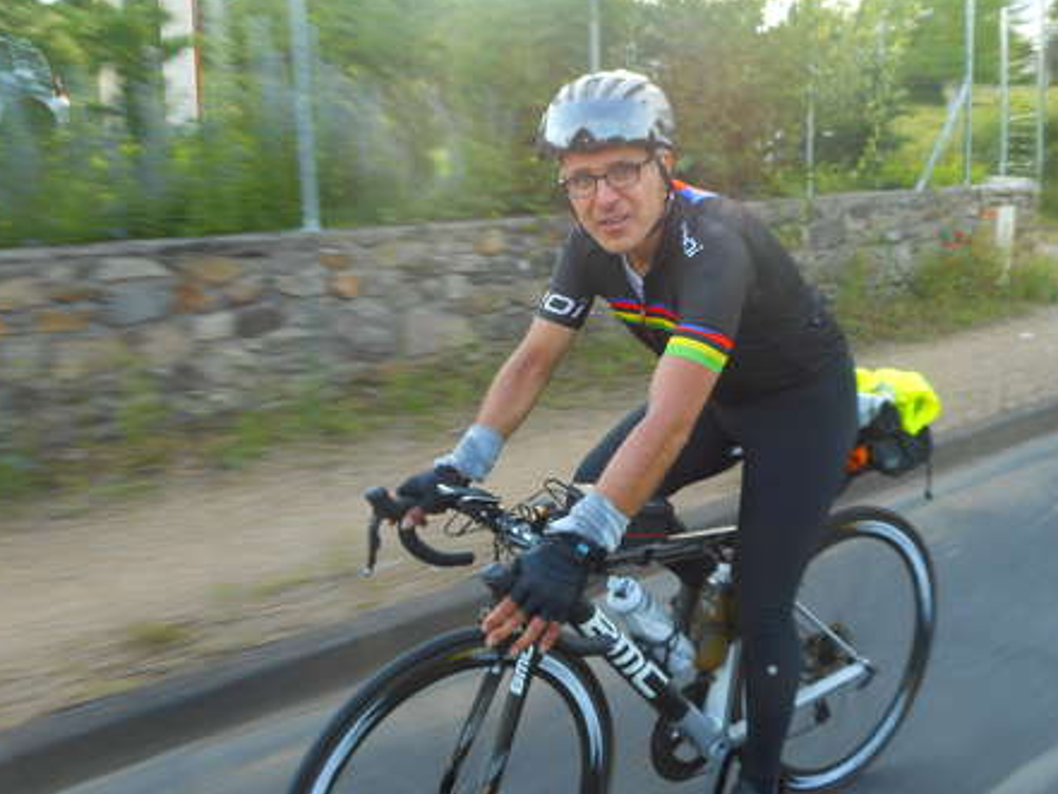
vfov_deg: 41.7
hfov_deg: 53.9
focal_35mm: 34
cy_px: 336
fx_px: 1039
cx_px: 578
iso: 80
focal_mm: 4.5
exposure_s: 1/60
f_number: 3.7
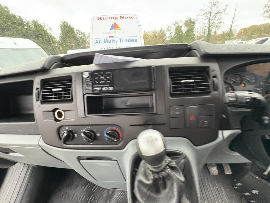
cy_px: 102
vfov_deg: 85.7
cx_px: 135
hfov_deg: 102.1
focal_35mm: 14
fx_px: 109
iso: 640
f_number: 2.2
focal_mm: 2.22
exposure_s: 1/60
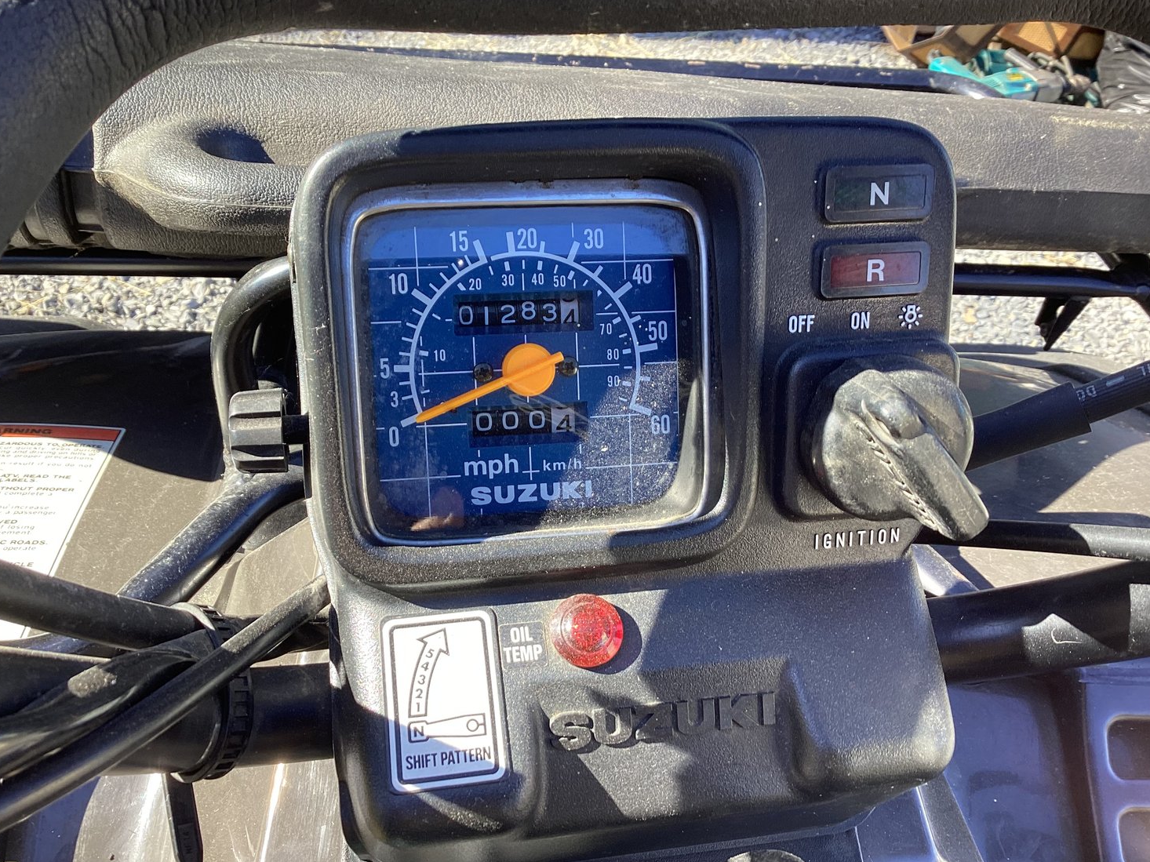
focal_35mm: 32
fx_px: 1063
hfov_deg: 56.8
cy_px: 418
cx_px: 558
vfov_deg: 44.1
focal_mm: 3.3
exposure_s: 1/120
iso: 32
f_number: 2.4
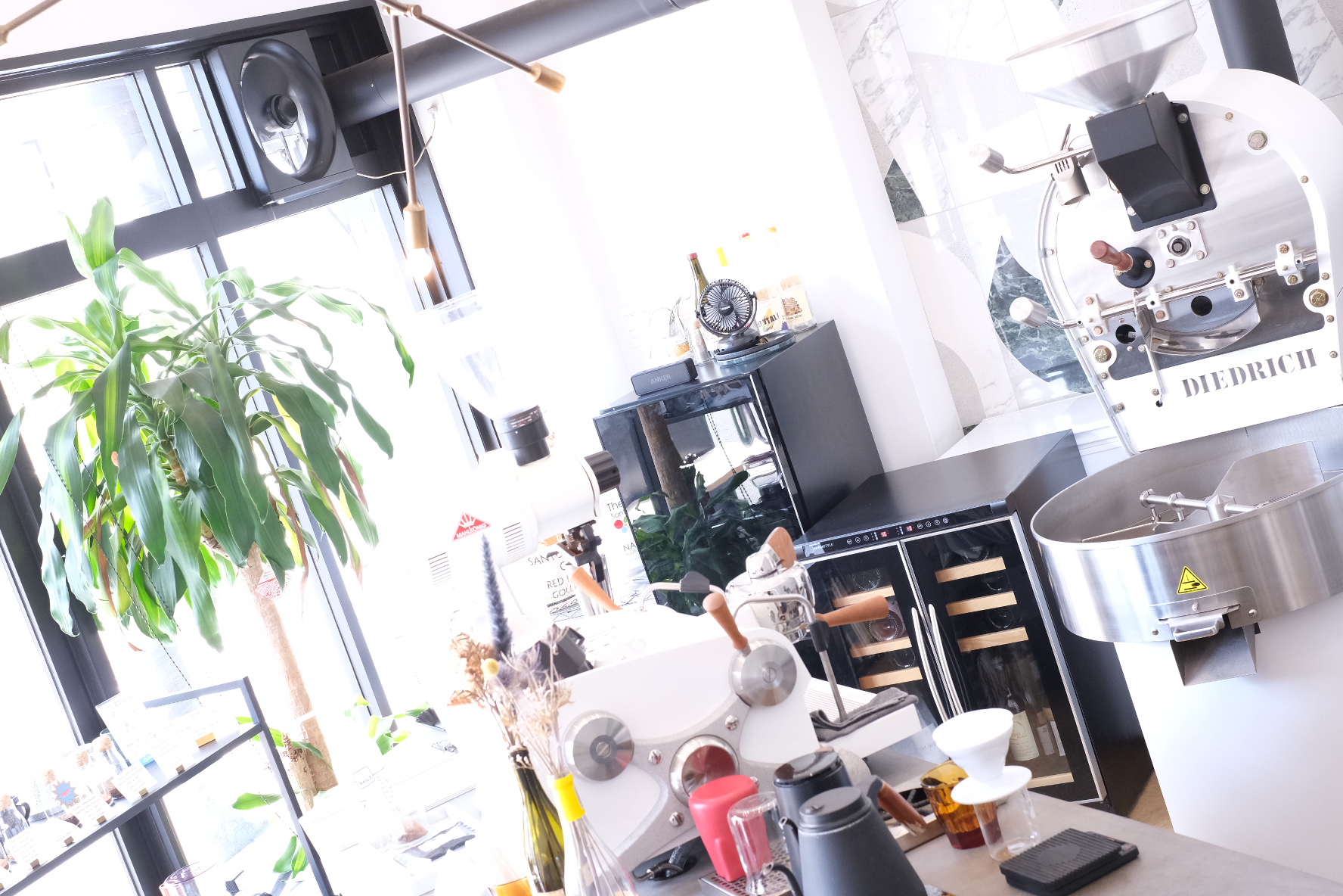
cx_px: 672
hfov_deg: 37.5
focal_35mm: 53
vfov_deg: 25.5
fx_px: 1977
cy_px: 448
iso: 2500
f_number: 6.4
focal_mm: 35
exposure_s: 1/52
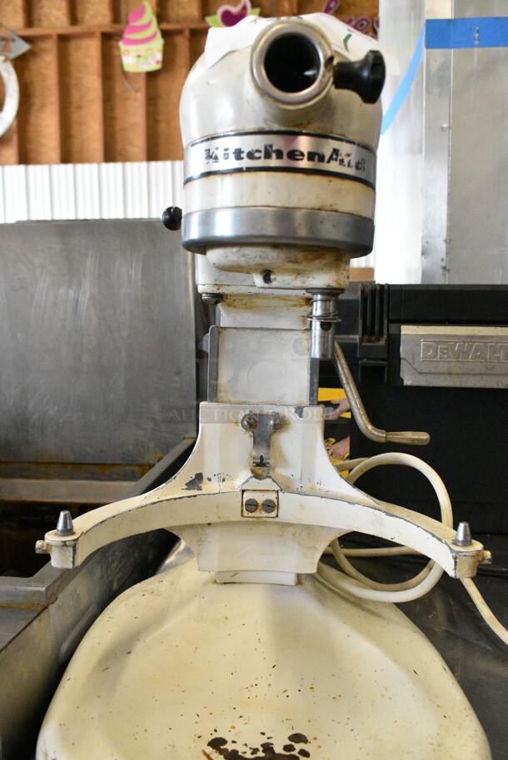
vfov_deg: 61.9
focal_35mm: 30
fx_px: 634
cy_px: 380
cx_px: 254
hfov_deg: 43.7
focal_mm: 20
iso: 6400
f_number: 8
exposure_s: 1/250
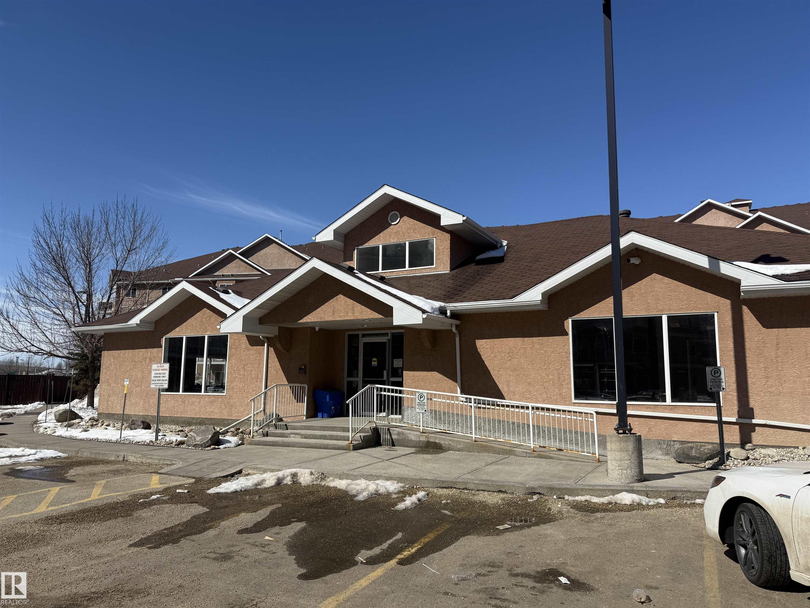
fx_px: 562
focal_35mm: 24
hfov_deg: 71.6
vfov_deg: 56.8
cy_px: 304
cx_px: 405
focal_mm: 6.76
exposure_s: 1/8130
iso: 80
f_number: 1.78
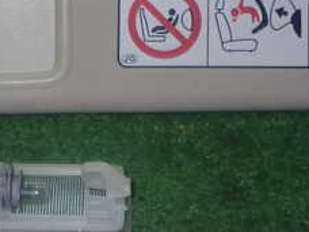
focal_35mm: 100
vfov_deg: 14.6
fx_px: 893
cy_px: 5
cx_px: 62
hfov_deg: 19.4
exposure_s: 1/40
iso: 500
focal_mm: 6.83
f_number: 8
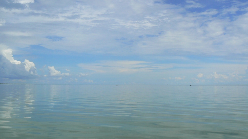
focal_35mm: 40
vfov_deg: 29.7
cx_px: 122
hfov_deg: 50.5
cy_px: 79
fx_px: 263
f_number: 7.1
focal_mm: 6
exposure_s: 1/400
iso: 80
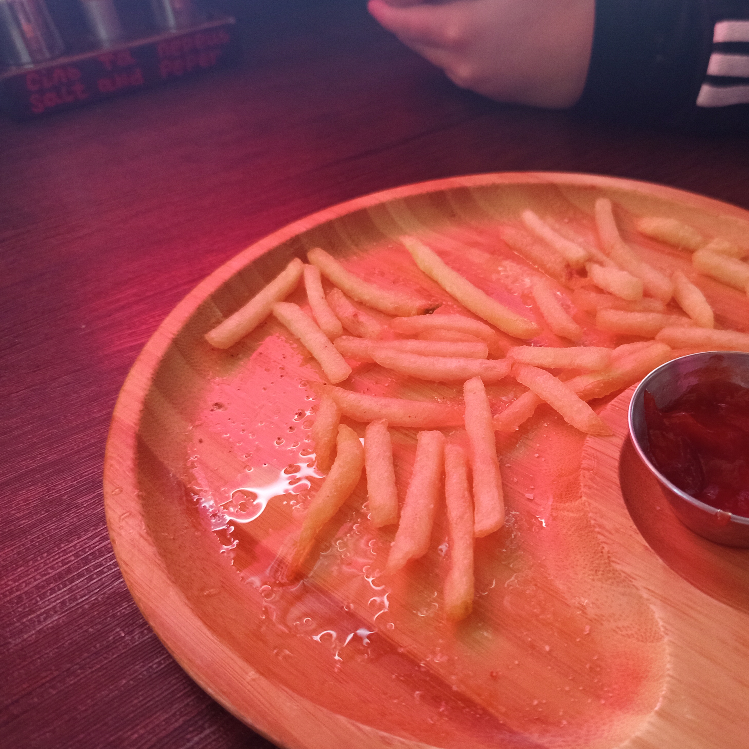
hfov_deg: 54.8
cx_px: 483
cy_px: 369
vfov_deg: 55.6
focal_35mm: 29
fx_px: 710
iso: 1720
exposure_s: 1/25
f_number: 1.7
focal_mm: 5.24
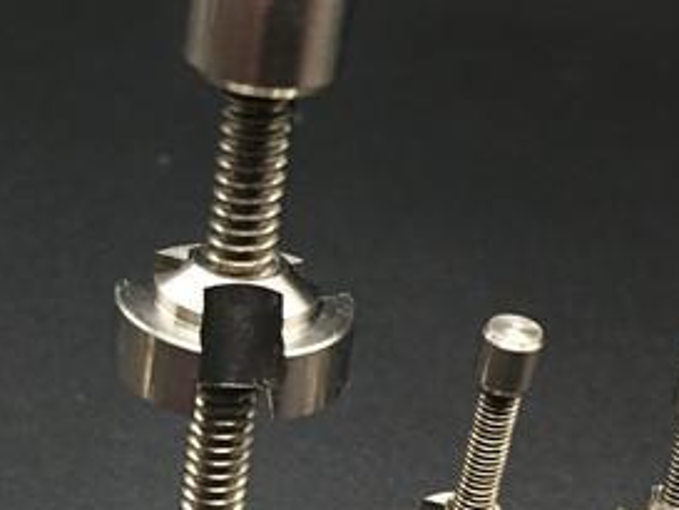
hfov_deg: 22.7
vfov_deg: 17.1
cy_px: 468
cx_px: 154
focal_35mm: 85
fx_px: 1668
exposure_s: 1/33
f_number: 2.2
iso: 200
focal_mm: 4.15
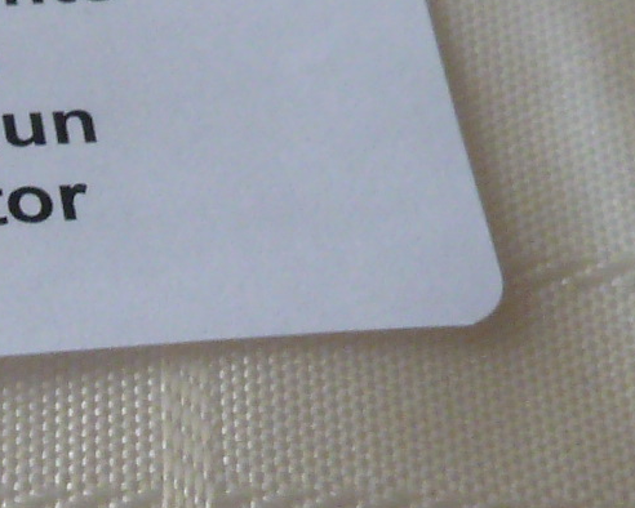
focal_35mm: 127
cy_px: 428
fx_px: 2388
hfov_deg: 14.5
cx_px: -182
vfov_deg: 12.1
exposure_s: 1/30
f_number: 3.3
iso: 200
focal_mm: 4.1
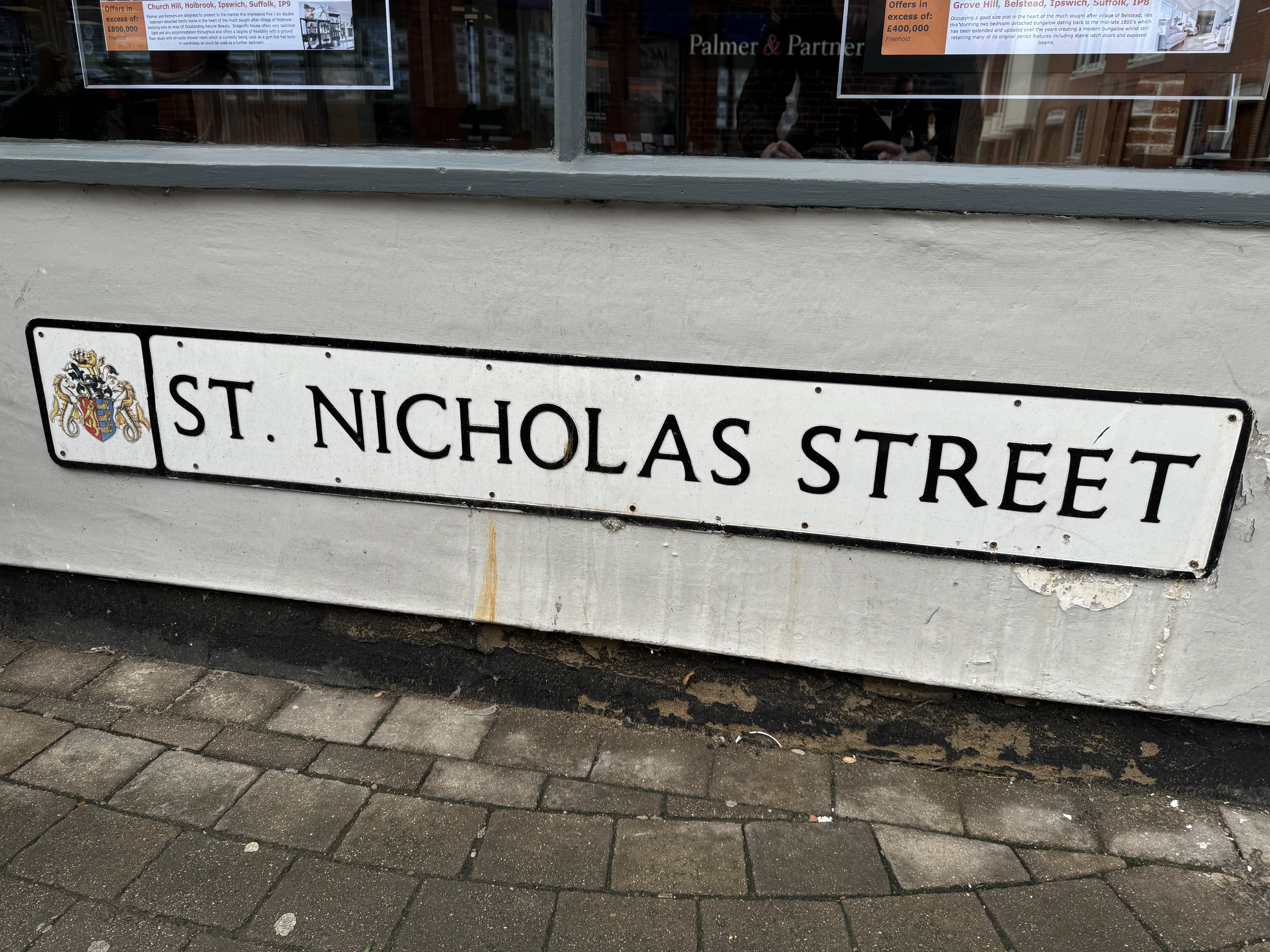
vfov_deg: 56.8
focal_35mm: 24
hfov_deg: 71.6
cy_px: 476
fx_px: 881
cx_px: 635
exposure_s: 1/1042
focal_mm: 6.76
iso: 80
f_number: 1.78
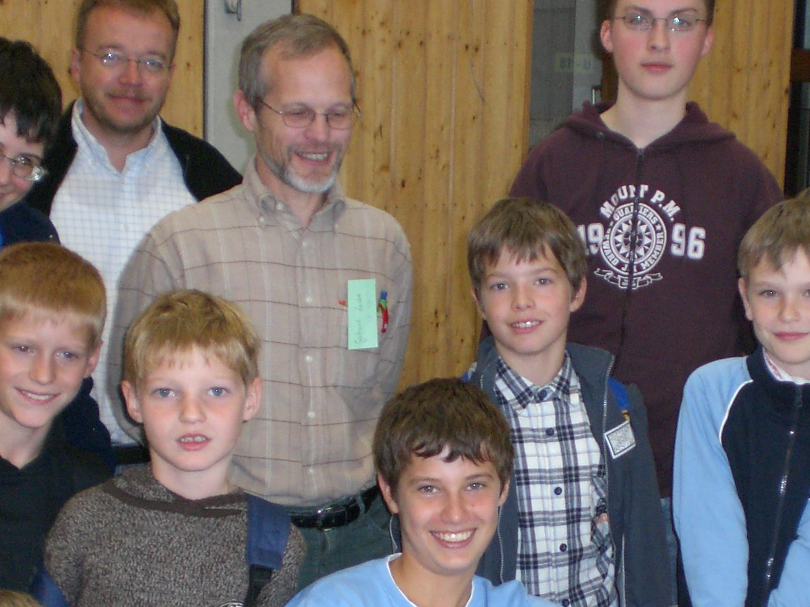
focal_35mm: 74
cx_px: 570
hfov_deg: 26.1
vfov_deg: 19.6
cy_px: 506
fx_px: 1731
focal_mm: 6.3
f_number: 3.1
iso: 200
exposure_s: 1/60
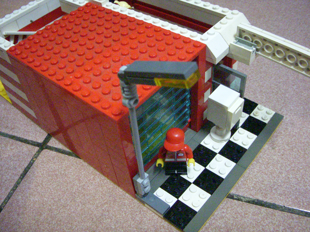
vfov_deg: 37.7
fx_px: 340
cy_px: 116
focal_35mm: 38
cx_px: 155
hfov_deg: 49.0
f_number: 3.3
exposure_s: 1/40
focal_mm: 6.3
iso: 1600
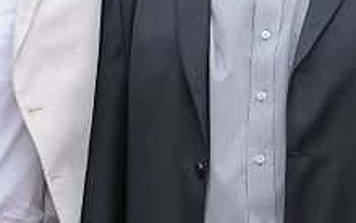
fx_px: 4137
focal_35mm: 426
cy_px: -15
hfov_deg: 4.9
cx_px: -165
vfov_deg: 3.1
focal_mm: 90
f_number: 8
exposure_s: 1/320
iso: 500
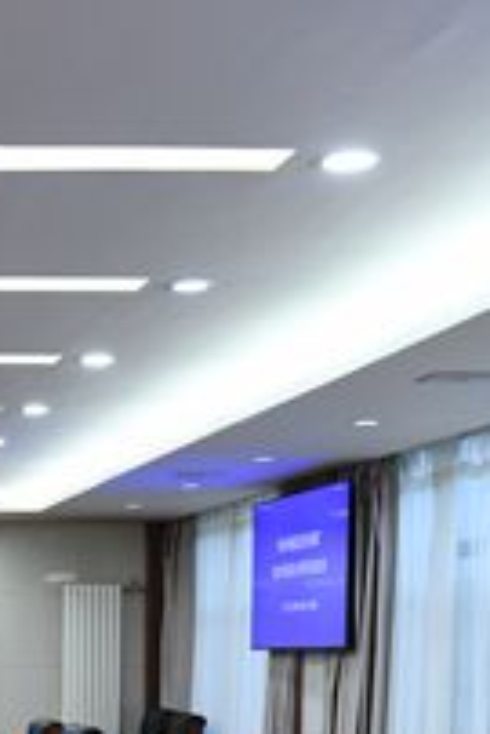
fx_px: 1753
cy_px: 698
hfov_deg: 14.5
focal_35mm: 86
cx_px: -301
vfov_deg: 22.9
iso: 1600
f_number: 4.5
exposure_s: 1/80
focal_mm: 29
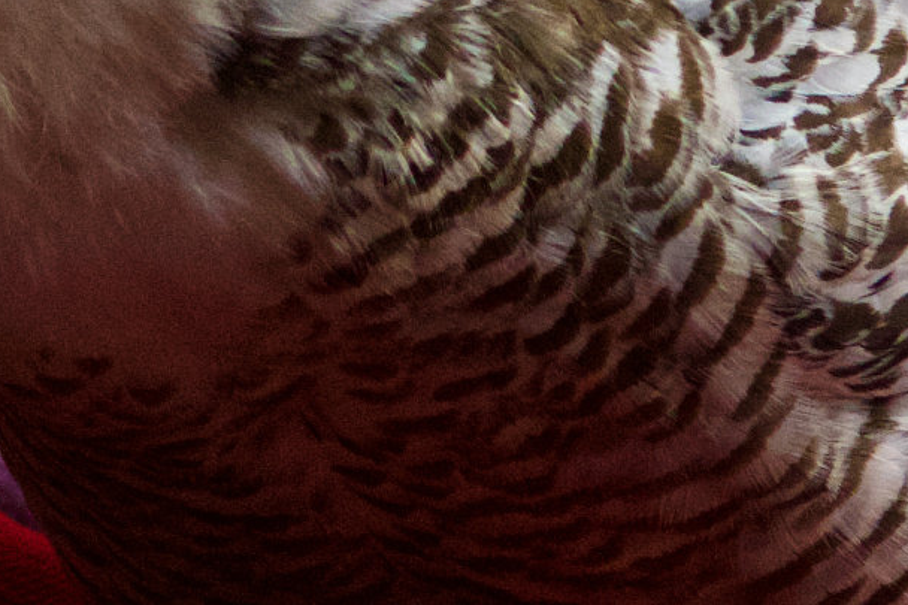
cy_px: 166
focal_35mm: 346
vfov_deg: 4.0
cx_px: 45
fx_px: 8726
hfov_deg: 5.9
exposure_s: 1/500
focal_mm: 55
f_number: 3.2
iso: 2000
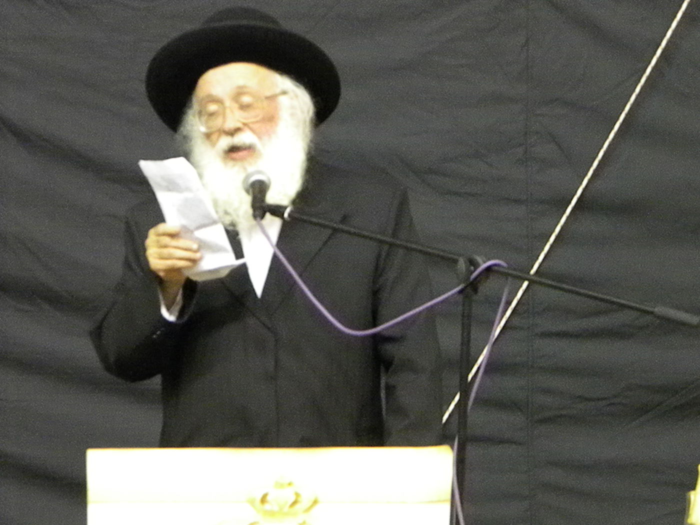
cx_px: 350
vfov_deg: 9.5
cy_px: 262
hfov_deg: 12.7
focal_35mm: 156
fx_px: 3155
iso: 3200
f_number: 5
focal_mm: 28.3
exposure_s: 1/27.4
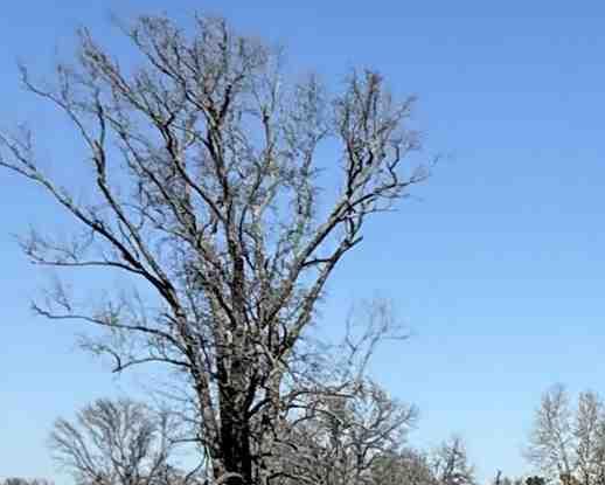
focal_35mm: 81
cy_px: 522
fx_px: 1451
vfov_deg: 18.3
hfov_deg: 17.7
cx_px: 1157
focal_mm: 2.22
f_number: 2.2
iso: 50
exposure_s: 1/2611
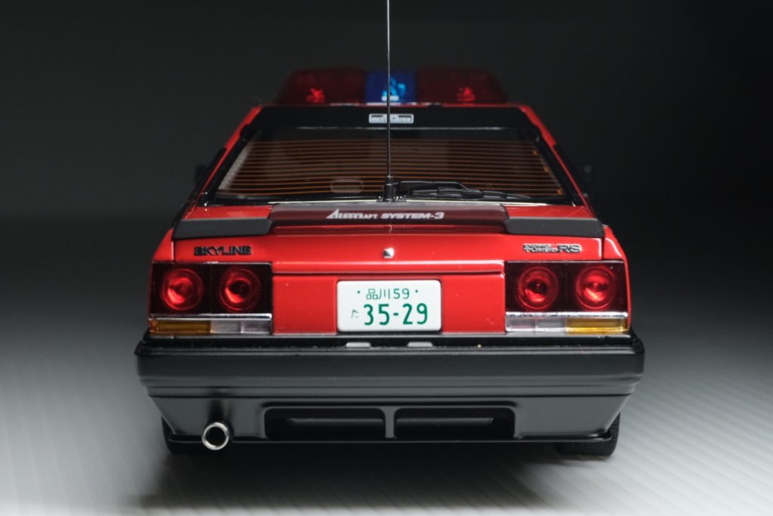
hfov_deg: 27.0
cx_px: 386
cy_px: 258
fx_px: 1611
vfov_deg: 18.2
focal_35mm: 75
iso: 1600
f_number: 9
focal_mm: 50
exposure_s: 1/200
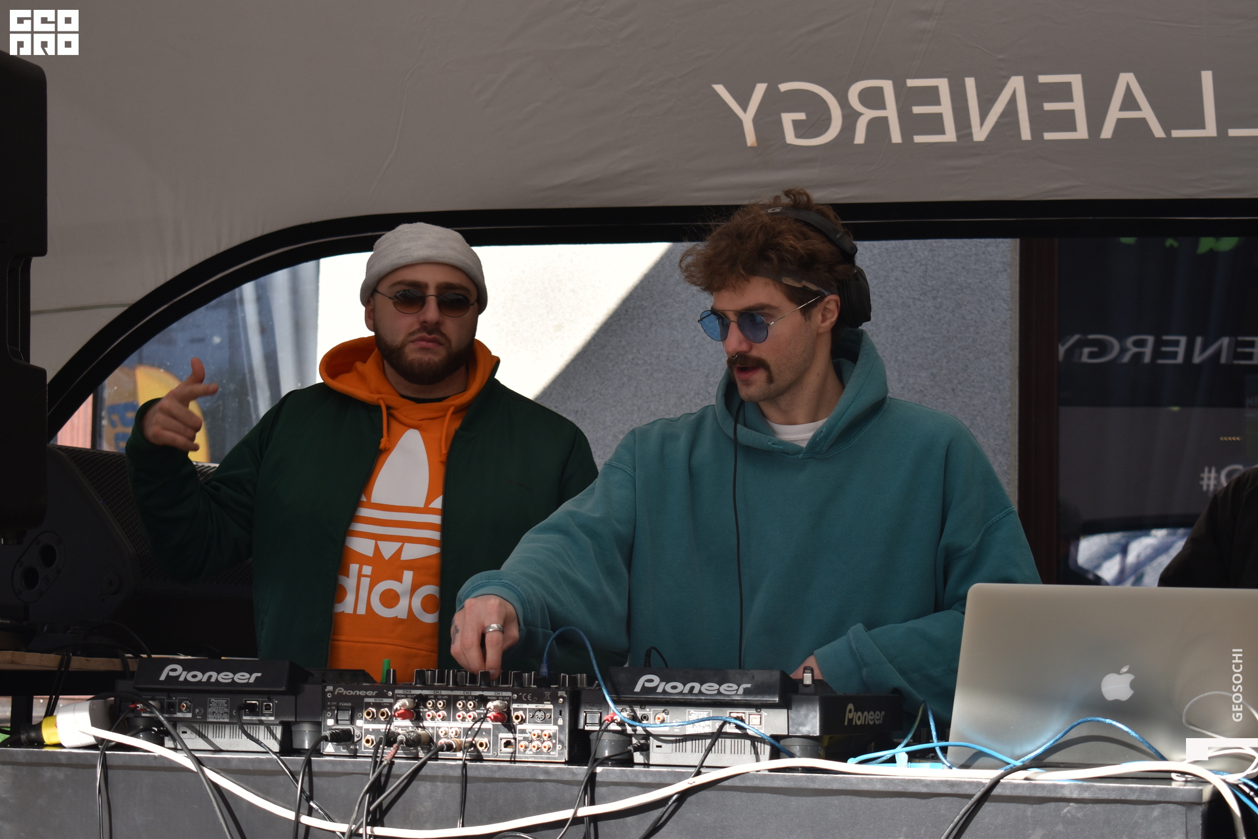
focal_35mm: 72
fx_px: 2516
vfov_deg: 18.9
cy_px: 420
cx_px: 629
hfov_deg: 28.1
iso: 100
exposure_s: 1/320
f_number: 5.3
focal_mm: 48
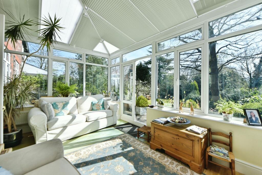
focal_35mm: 14
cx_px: 131
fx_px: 102
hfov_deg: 104.2
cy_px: 88
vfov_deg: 81.3
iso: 500
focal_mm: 14
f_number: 8
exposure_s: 1/500
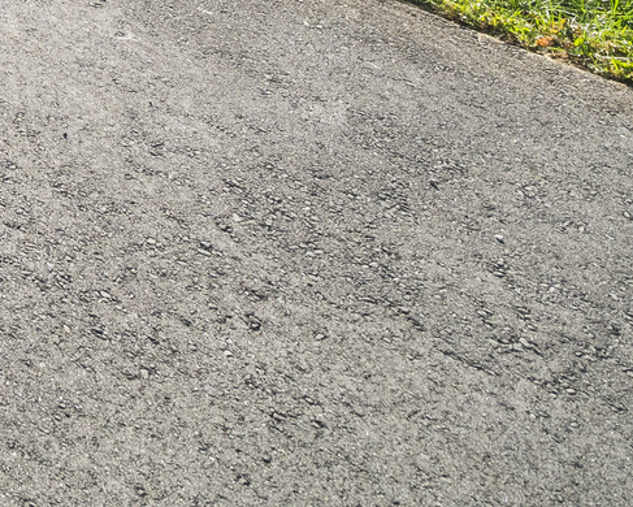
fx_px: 1331
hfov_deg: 17.6
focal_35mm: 71
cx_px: -675
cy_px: -702
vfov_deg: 14.4
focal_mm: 12
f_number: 7.1
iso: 320
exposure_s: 1/125
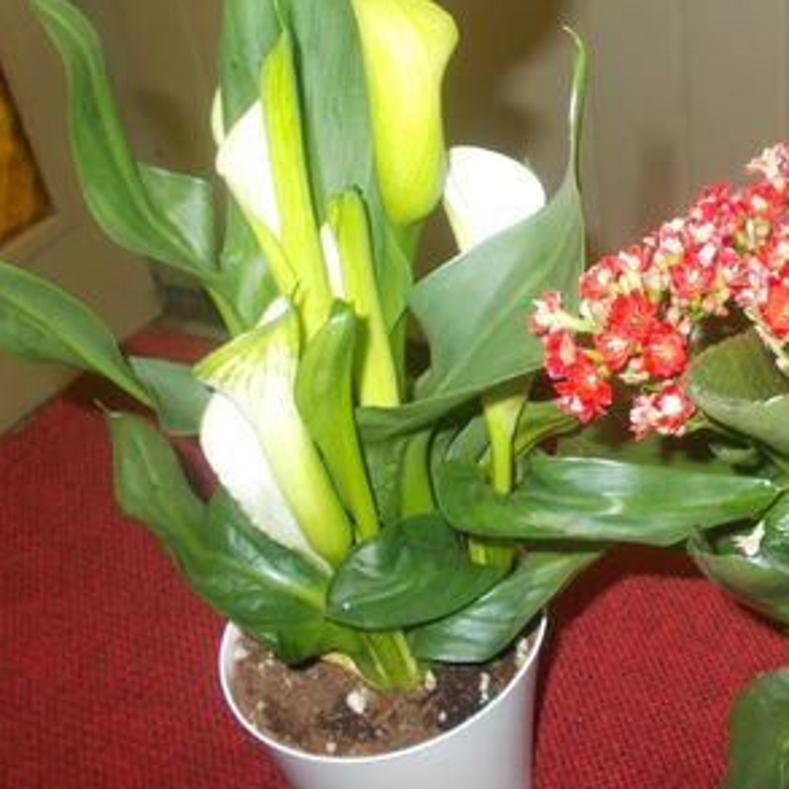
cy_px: 294
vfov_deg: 35.8
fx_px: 1212
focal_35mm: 47
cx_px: 654
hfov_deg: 34.7
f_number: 3.2
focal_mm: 4.6
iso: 200
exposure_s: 1/25
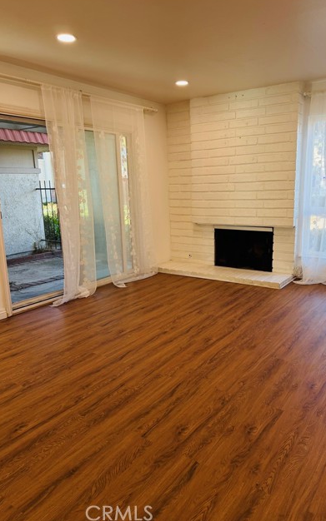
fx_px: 370
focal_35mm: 26
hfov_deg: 47.5
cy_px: 259
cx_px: 185
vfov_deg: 70.4
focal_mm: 6.76
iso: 125
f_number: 1.78
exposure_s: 1/120
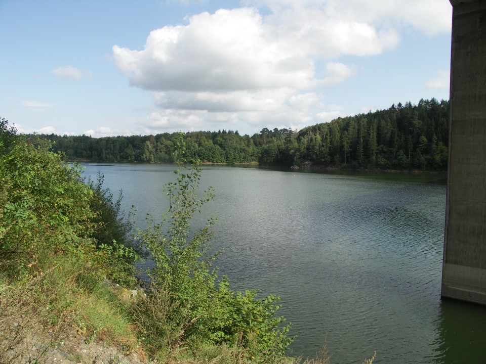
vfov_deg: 49.7
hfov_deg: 63.4
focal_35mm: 28
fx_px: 393
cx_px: 243
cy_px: 182
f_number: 6.3
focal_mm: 7.2
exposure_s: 1/320
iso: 100
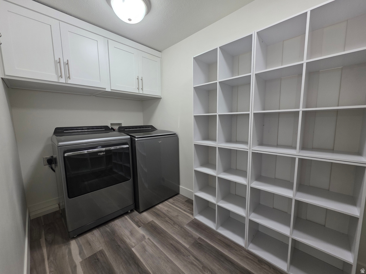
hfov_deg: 106.2
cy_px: 137
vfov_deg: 89.9
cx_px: 183
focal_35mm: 13
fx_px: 137
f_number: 1.9
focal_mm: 2.2
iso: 80
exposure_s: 1/120
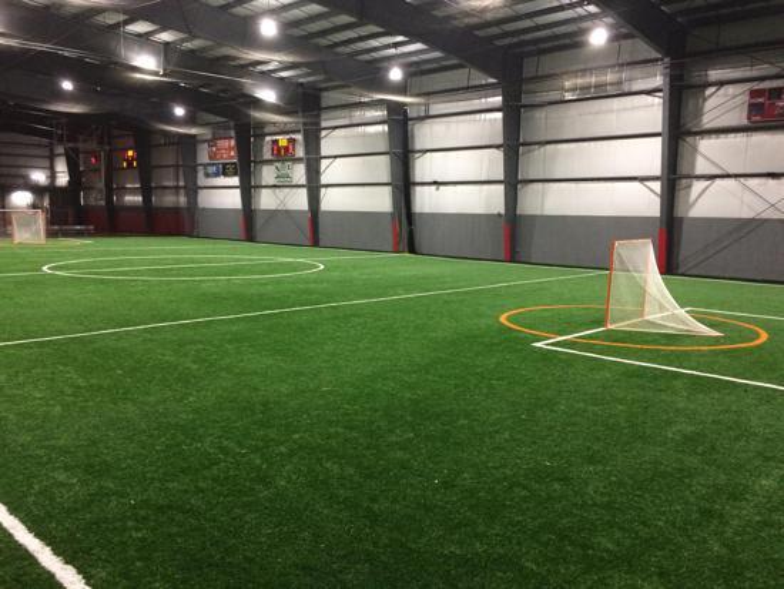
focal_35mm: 29
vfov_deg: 48.3
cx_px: 392
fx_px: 657
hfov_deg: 61.6
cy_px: 294
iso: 250
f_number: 2.2
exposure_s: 1/30
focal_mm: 4.15
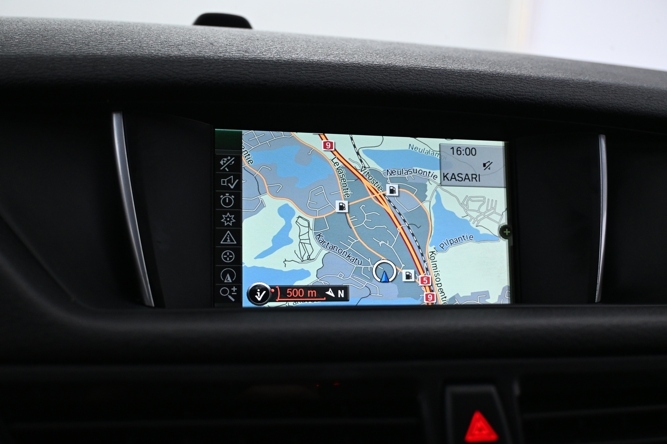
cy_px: 222
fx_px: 806
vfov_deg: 30.8
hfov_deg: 45.0
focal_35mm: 44
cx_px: 334
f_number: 4.8
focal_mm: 29
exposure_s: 1/50
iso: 1600
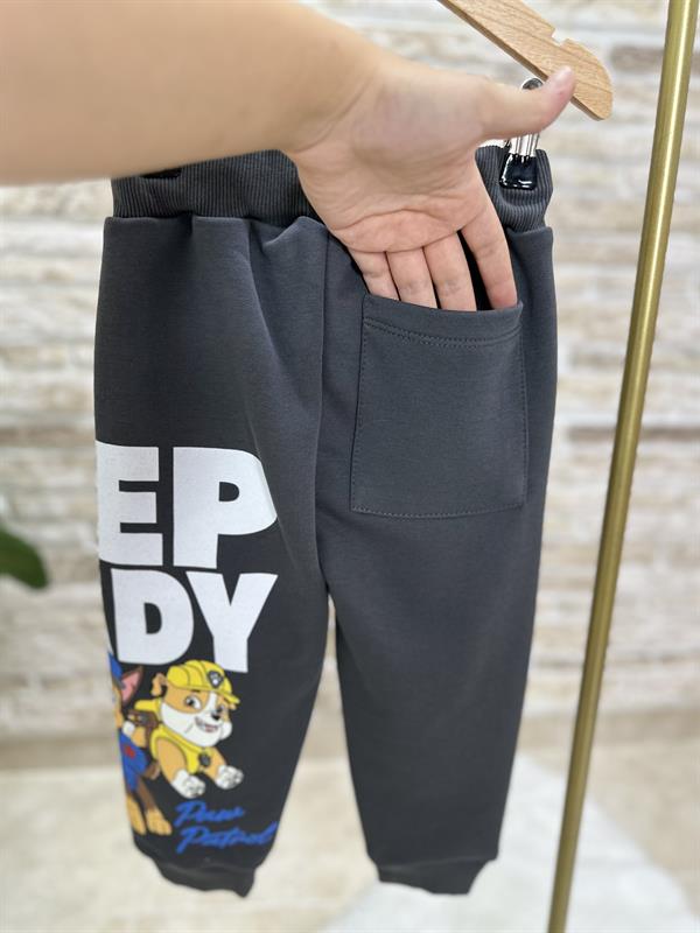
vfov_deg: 71.6
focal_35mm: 24
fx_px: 647
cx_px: 350
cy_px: 466
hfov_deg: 56.8
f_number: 1.78
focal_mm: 6.86
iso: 200
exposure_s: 1/100
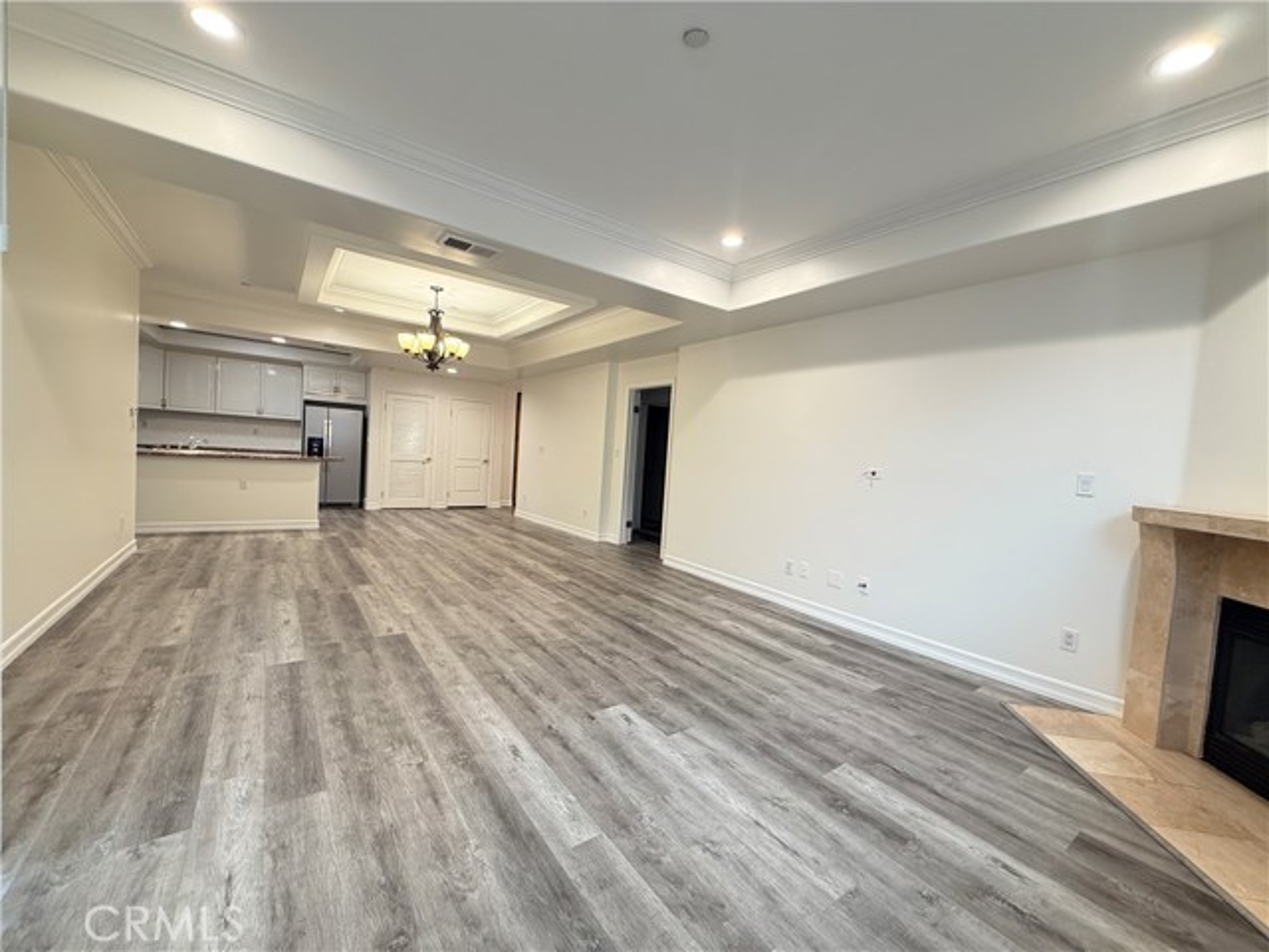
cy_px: 476
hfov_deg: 102.1
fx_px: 513
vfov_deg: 85.7
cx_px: 634
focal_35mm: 14
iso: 160
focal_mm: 2.22
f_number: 2.2
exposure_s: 1/60
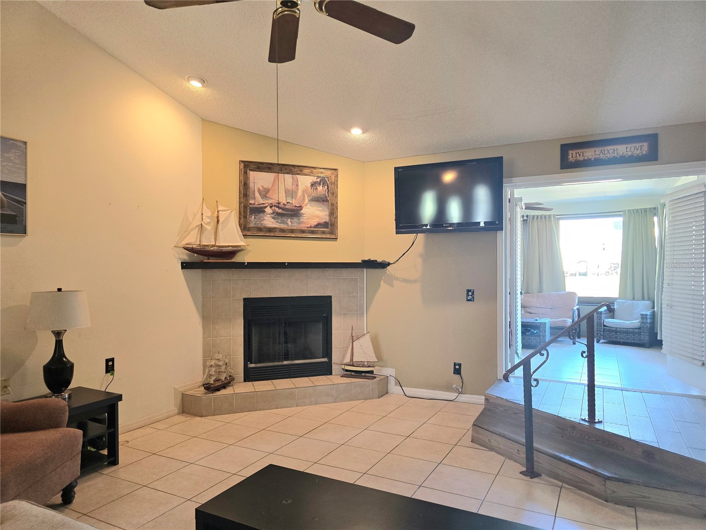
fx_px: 469
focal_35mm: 23
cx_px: 353
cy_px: 265
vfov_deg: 58.9
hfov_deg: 73.9
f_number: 1.7
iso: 250
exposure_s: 1/120
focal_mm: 6.3
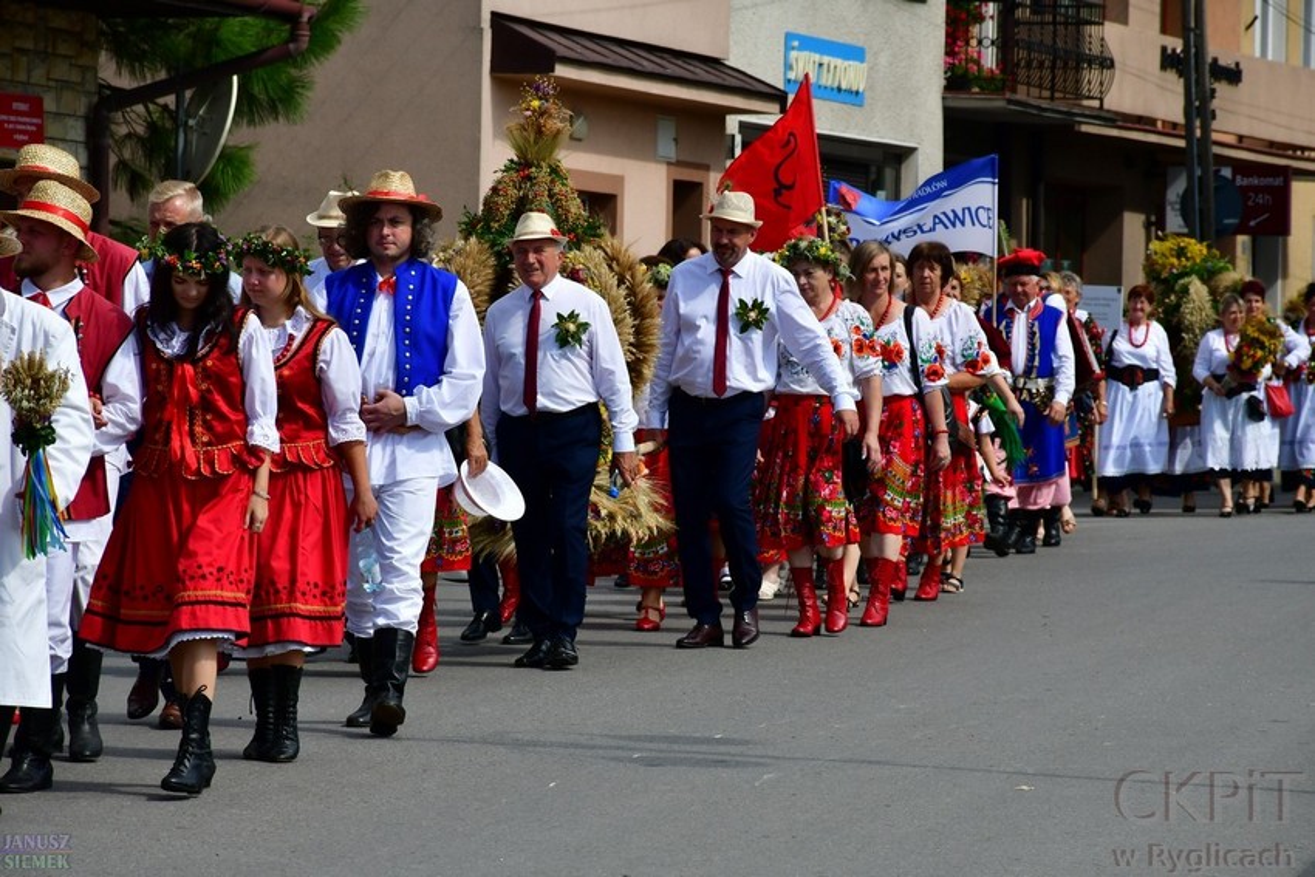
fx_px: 6356
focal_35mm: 174
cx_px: 658
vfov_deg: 7.9
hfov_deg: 11.8
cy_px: 438
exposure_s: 1/1600
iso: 400
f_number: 10
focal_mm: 116
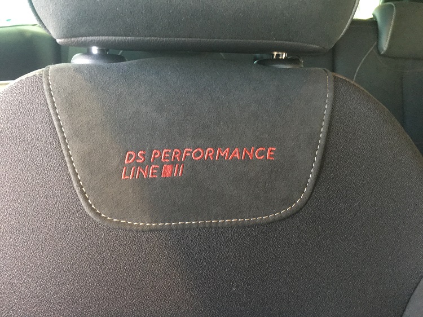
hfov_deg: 61.7
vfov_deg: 48.2
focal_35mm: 29
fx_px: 354
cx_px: 212
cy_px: 158
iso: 200
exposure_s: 1/15
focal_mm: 4.15
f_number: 2.2
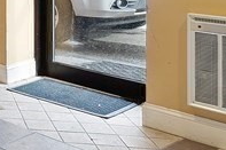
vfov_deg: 16.1
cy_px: -72
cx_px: -174
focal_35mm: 78
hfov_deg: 19.7
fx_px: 489
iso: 100
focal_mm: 10
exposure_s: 3.2
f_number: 8
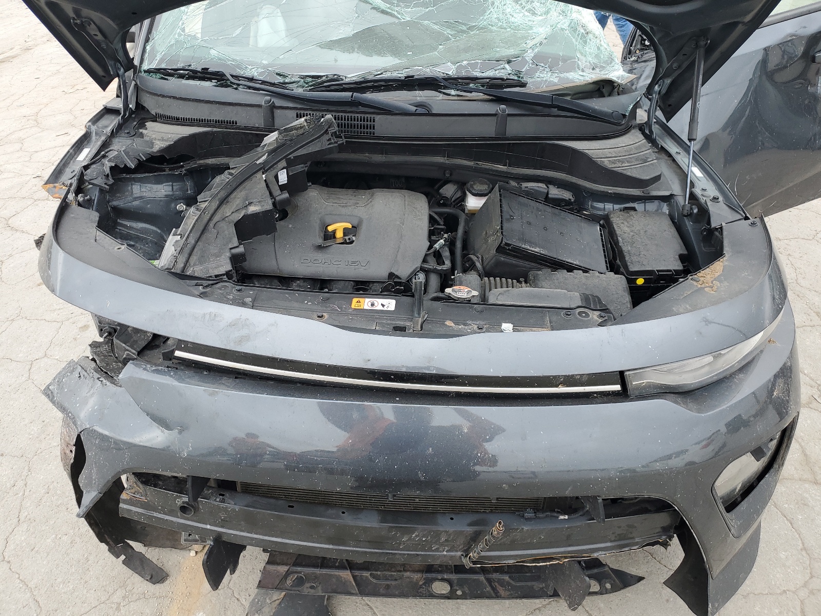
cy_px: 308
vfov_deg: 53.1
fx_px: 617
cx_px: 410
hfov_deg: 67.3
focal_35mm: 26
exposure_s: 1/435
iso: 50
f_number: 1.5
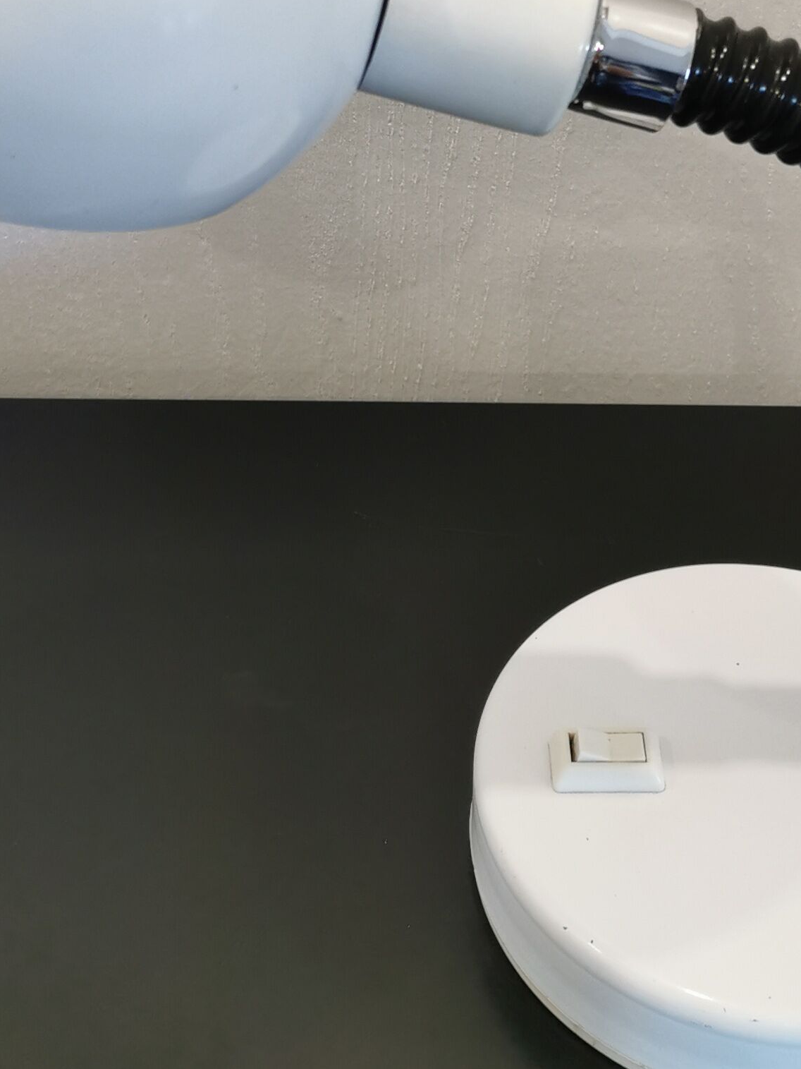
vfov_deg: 28.8
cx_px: 410
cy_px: 128
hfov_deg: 22.6
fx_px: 2006
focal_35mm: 65
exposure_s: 1/50
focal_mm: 5.58
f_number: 1.8
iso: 160
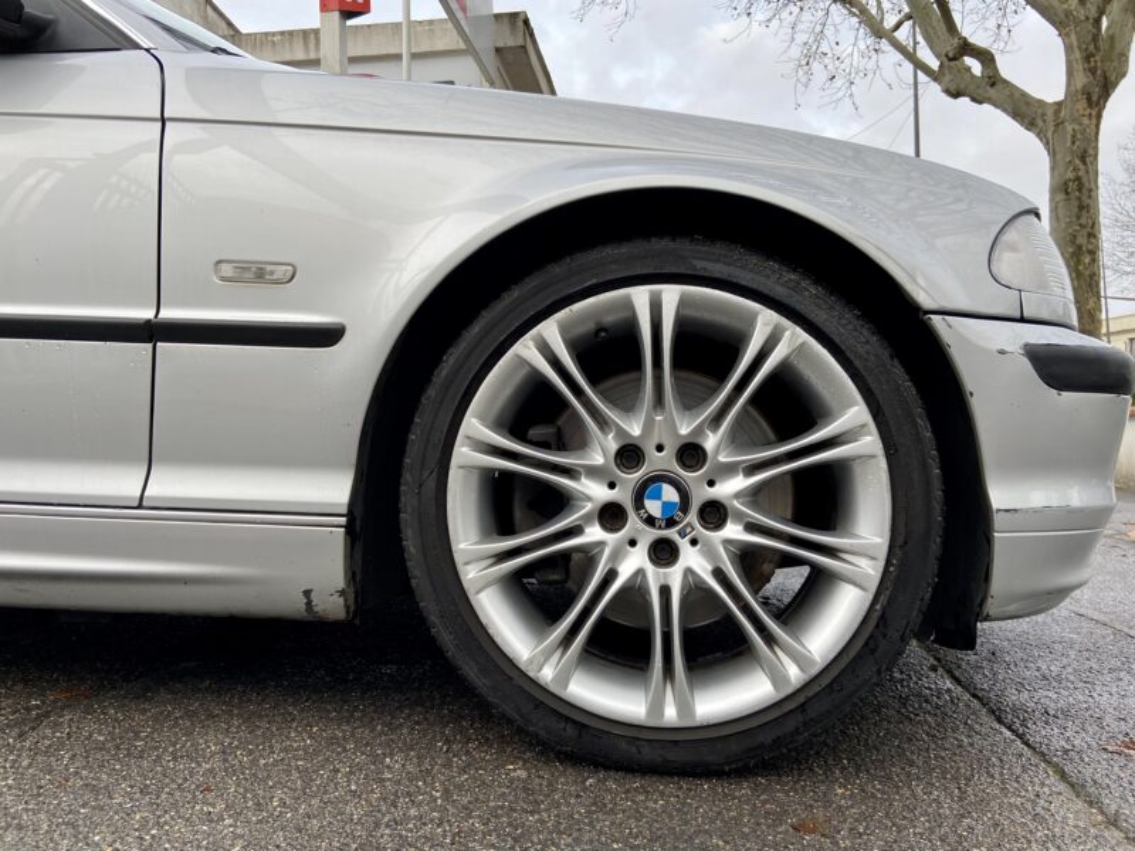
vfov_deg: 53.1
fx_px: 852
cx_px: 568
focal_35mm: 26
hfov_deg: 67.3
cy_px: 426
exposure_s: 1/316
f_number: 1.8
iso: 32
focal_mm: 4.25
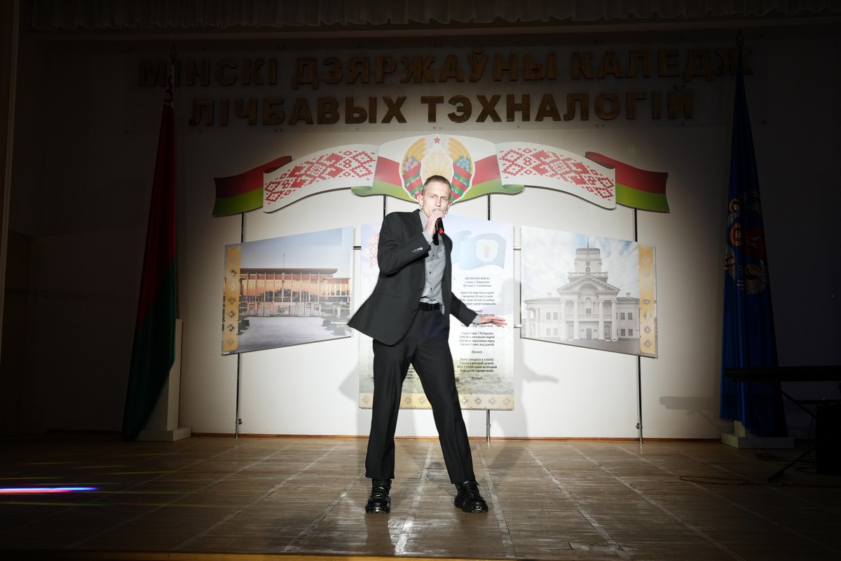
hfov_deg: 54.4
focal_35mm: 35
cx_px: 420
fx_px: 818
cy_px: 280
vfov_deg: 37.9
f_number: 8
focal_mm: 35
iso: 2000
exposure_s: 1/60
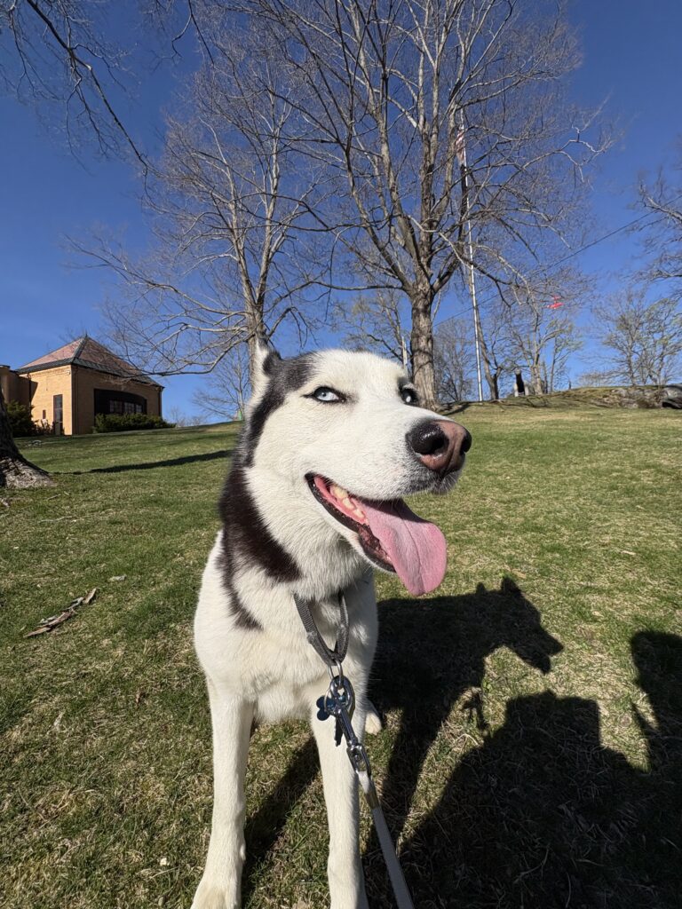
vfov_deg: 102.1
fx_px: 368
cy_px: 454
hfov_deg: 85.7
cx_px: 341
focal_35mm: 14
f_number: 2.2
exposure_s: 1/4630
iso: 50
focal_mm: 2.22
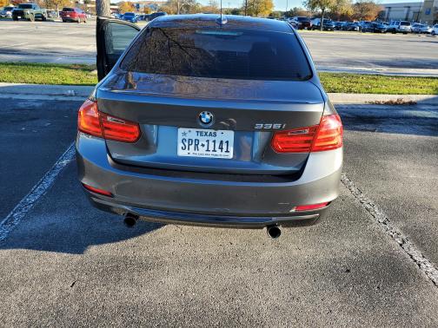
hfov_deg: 67.3
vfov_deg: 53.1
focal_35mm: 26
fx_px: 329
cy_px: 164
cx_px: 219
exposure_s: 1/592
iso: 50
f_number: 2.4
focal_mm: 4.3
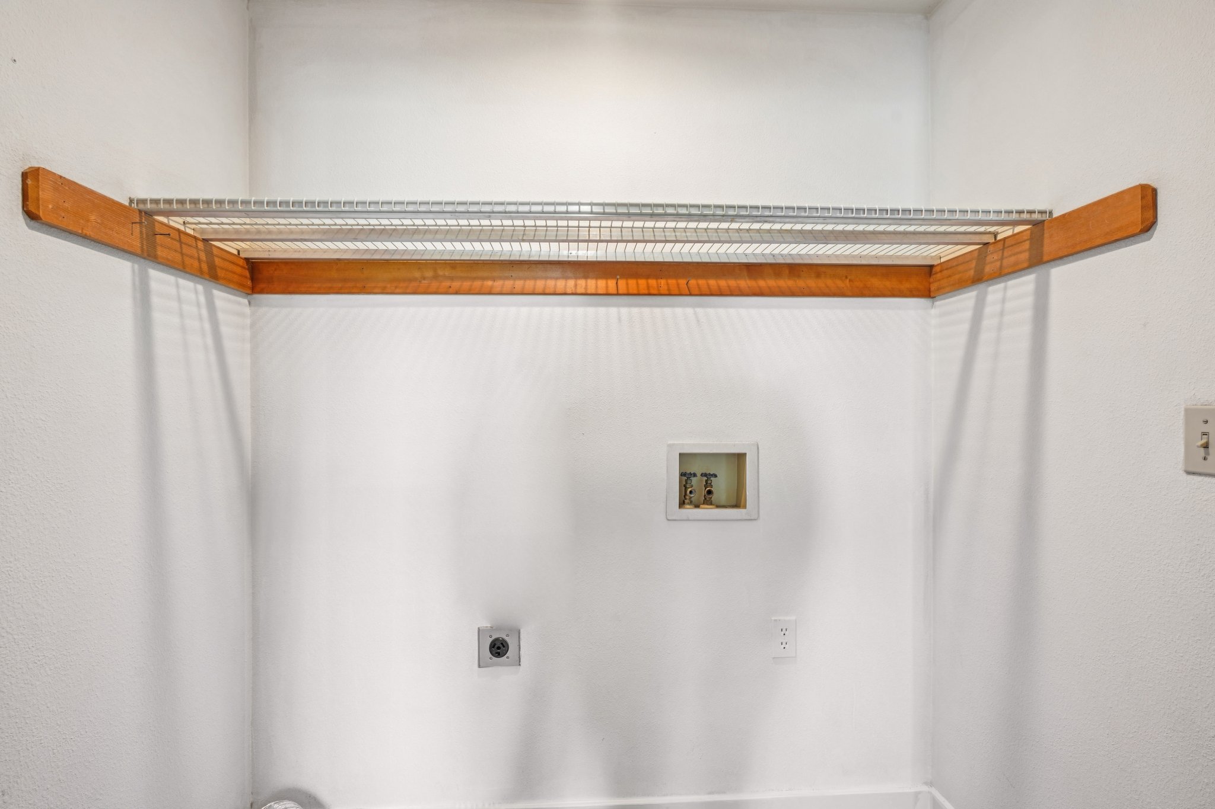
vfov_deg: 73.7
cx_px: 608
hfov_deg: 96.7
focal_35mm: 16
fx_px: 540
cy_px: 404
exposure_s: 1/5
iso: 400
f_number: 8
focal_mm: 16
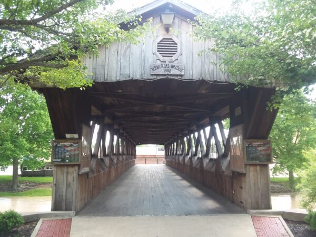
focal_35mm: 29
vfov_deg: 48.2
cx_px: 158
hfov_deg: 61.7
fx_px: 265
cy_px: 118
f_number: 1.9
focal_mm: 2.47
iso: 40
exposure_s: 1/145
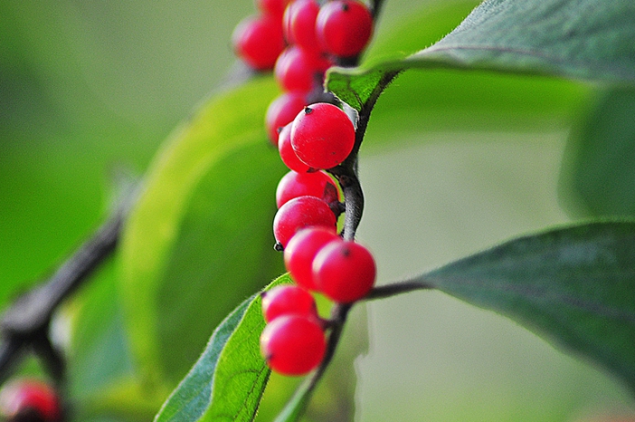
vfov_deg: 2.8
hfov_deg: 4.2
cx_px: 290
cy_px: 216
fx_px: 8719
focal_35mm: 495
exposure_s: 1/160
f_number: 5.6
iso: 200
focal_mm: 300
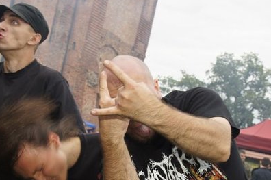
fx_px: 481
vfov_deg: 21.0
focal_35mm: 64
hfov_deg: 31.4
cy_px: 132
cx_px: 109
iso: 100
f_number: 7.1
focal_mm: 26
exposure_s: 1/80
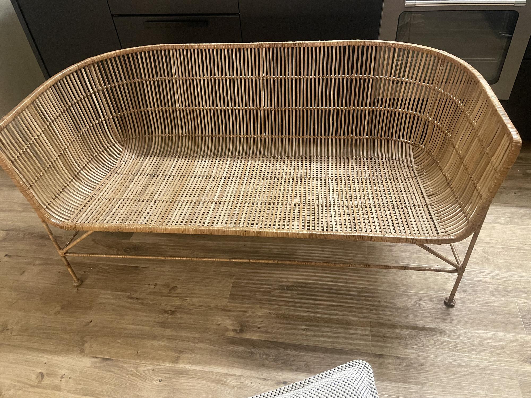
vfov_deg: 53.1
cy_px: 199
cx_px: 266
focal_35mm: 26
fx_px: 399
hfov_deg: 67.3
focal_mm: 4.2
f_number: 1.6
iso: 500
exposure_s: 1/33
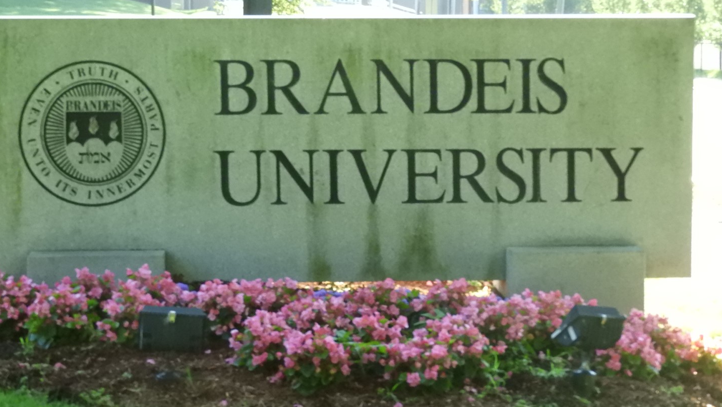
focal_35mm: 115
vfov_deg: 10.5
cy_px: 165
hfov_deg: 18.6
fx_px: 2202
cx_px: 360
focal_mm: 18.8
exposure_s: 1/800
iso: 1600
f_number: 4.8
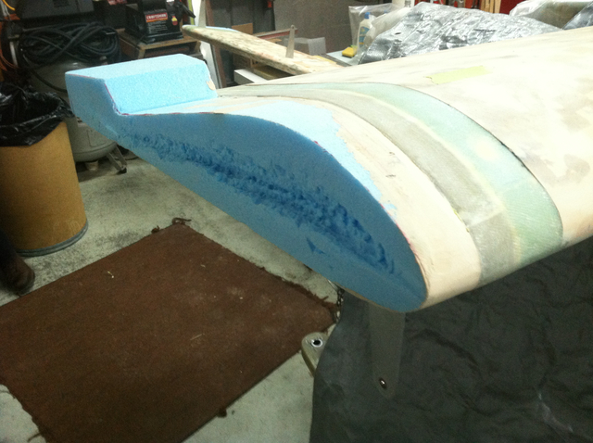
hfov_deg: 52.7
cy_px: 222
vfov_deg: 40.6
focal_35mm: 35
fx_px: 599
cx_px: 296
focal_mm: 3.85
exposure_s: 1/15
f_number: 2.8
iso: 250
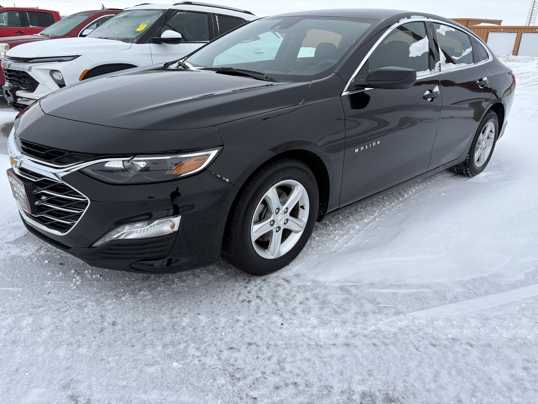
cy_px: 202
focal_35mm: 26
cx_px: 269
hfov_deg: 67.3
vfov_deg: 53.1
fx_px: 404
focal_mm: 5.96
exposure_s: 1/419
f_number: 1.6
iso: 50
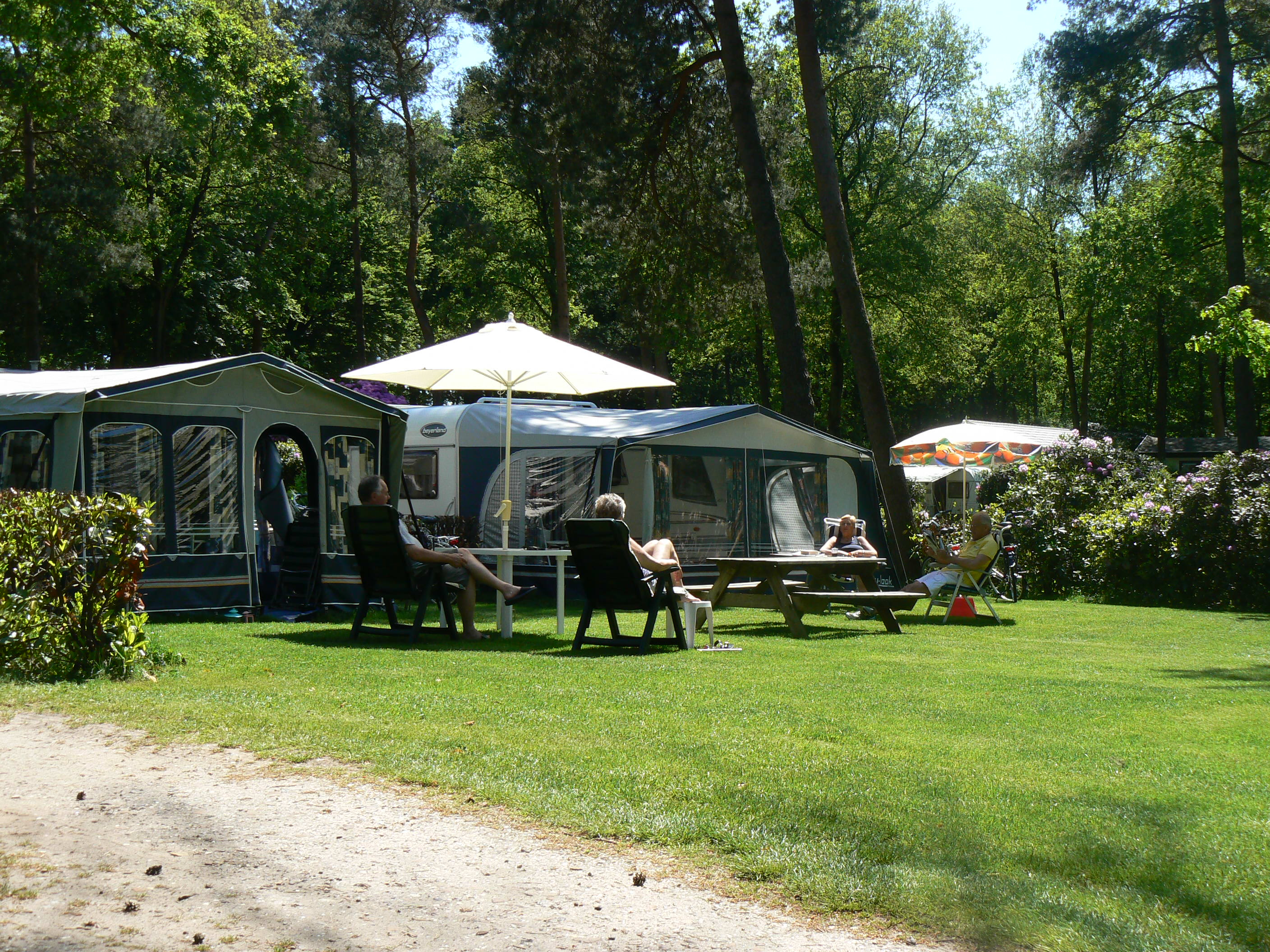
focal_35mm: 46
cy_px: 476
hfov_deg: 41.2
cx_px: 635
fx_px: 1688
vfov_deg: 31.5
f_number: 5.6
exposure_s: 1/250
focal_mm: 7.7
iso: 80
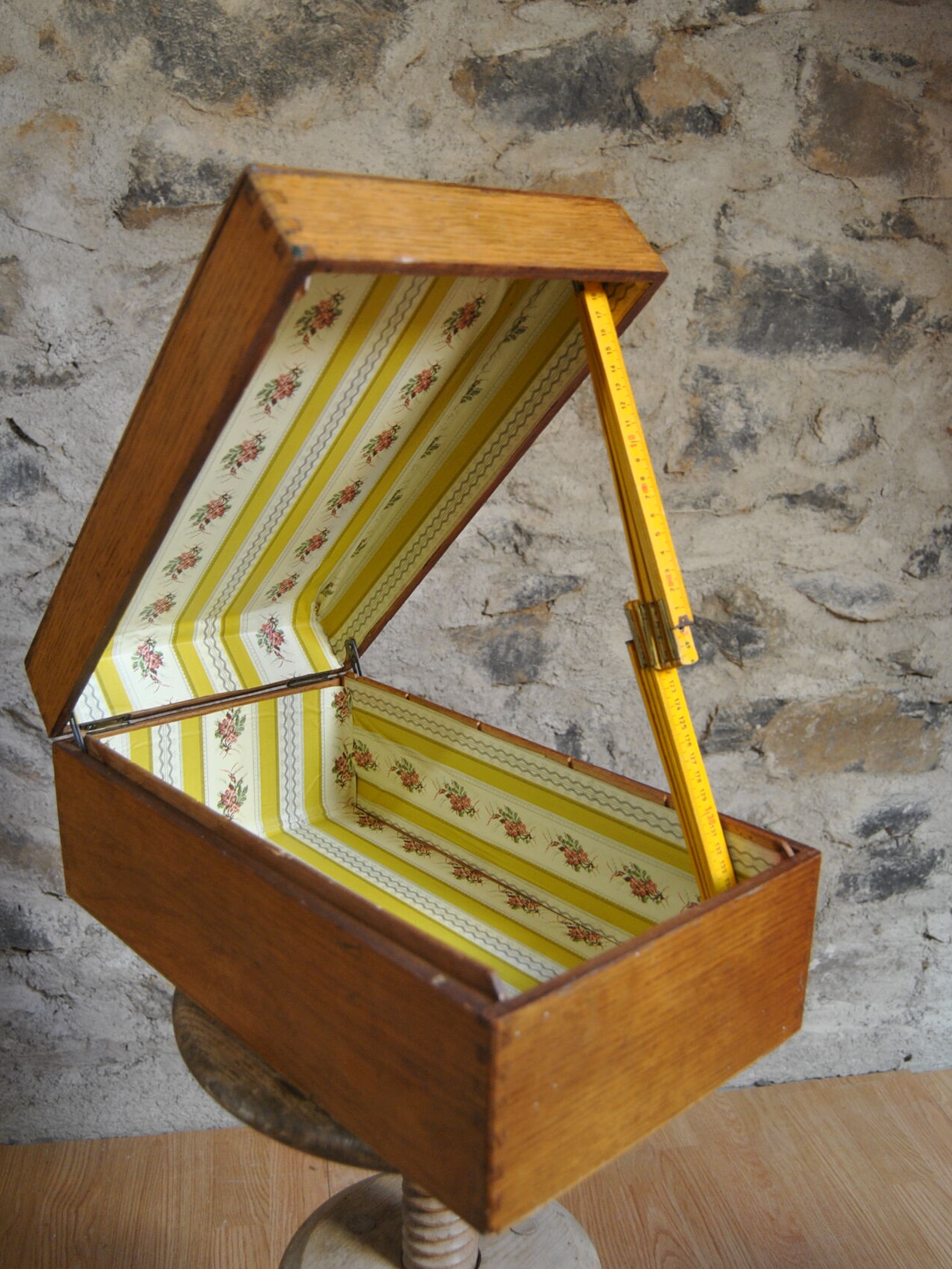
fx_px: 1157
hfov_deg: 44.7
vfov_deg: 57.5
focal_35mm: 32
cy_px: 605
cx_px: 485
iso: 400
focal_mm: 19
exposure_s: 1/30
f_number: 3.5
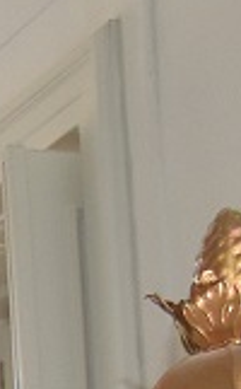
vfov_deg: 7.2
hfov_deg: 4.1
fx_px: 2713
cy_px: 1177
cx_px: -1207
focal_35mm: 257
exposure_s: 1/100
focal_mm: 18
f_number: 5
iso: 800
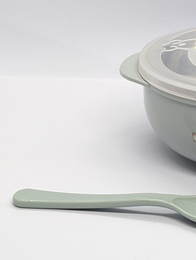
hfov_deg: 12.0
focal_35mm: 122
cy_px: 49
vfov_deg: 16.0
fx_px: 919
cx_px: 199
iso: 76
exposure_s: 1/90
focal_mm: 6.9
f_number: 1.68
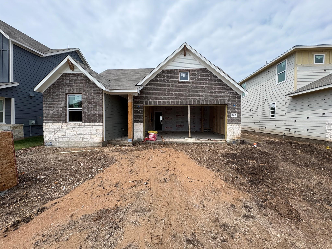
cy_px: 124
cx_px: 166
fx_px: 134
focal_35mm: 14
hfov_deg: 102.1
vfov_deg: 85.7
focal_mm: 2.22
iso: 40
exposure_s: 1/1178
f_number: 2.2
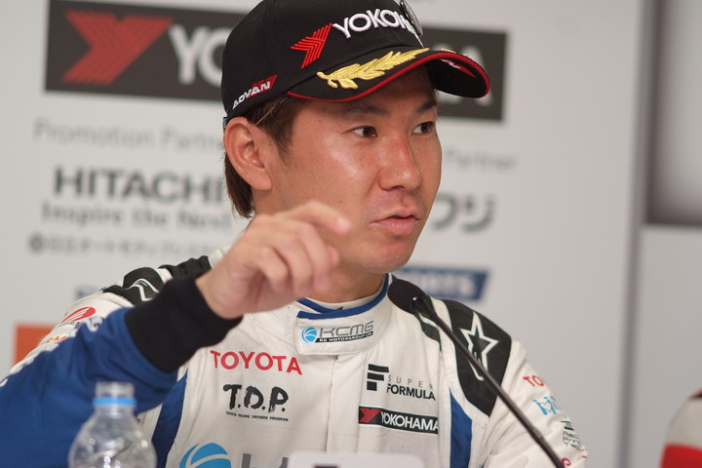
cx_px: 351
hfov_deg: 7.6
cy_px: 234
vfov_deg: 5.1
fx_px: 5265
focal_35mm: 270
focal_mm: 180
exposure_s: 1/250
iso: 400
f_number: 2.8
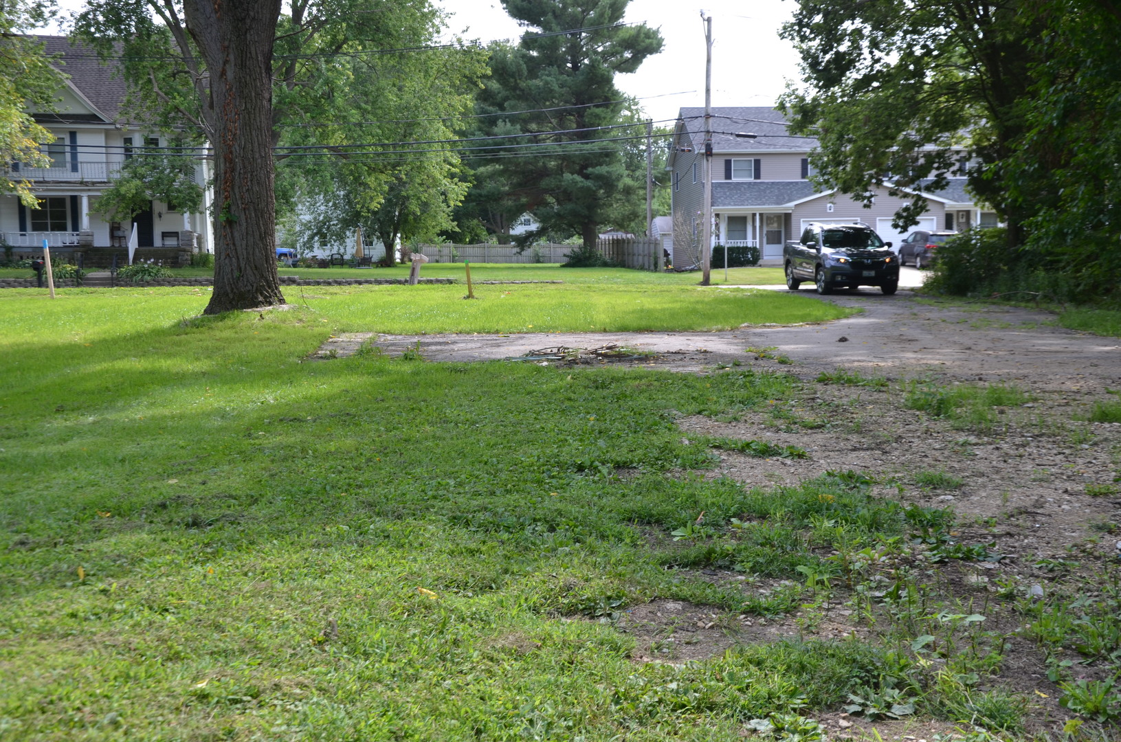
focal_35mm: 51
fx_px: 1585
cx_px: 560
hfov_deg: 39.0
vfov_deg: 26.4
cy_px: 371
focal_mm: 34
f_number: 7.1
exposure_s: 1/200
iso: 200
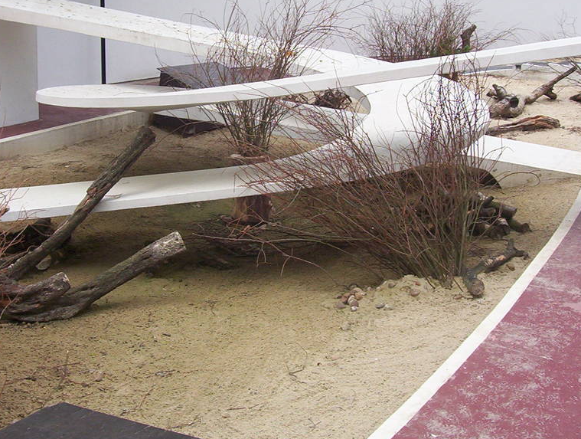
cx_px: 271
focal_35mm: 58
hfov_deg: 33.1
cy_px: 164
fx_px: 976
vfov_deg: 25.3
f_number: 5.17
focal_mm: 5.77
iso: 100
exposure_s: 1/370
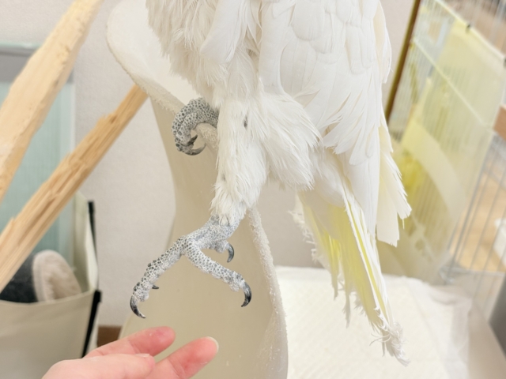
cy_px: 190
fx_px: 760
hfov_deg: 36.8
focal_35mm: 52
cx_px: 253
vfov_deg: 28.0
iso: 40
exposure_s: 1/50
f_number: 1.6
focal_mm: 5.96
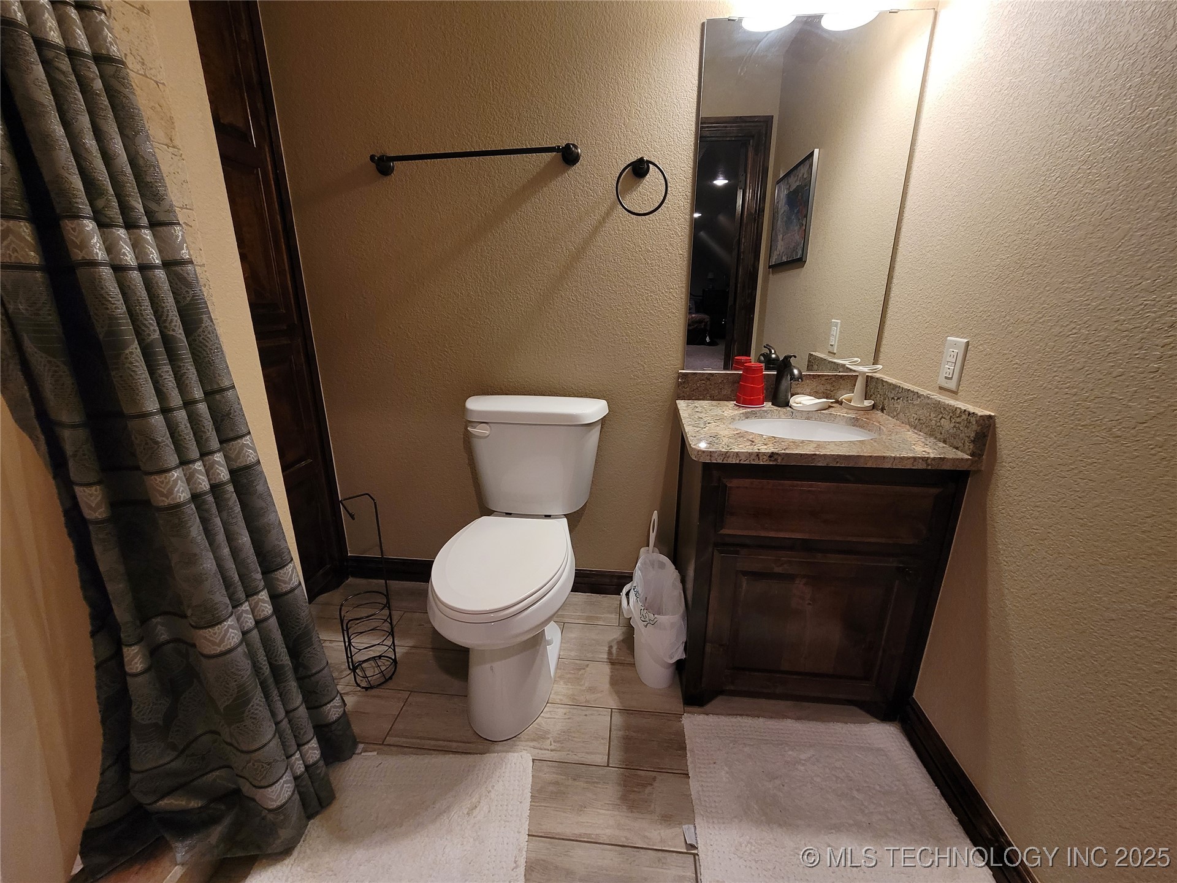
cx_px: 588
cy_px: 442
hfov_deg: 106.2
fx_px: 442
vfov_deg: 89.9
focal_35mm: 13
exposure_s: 1/60
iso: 400
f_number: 2.2
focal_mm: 2.2
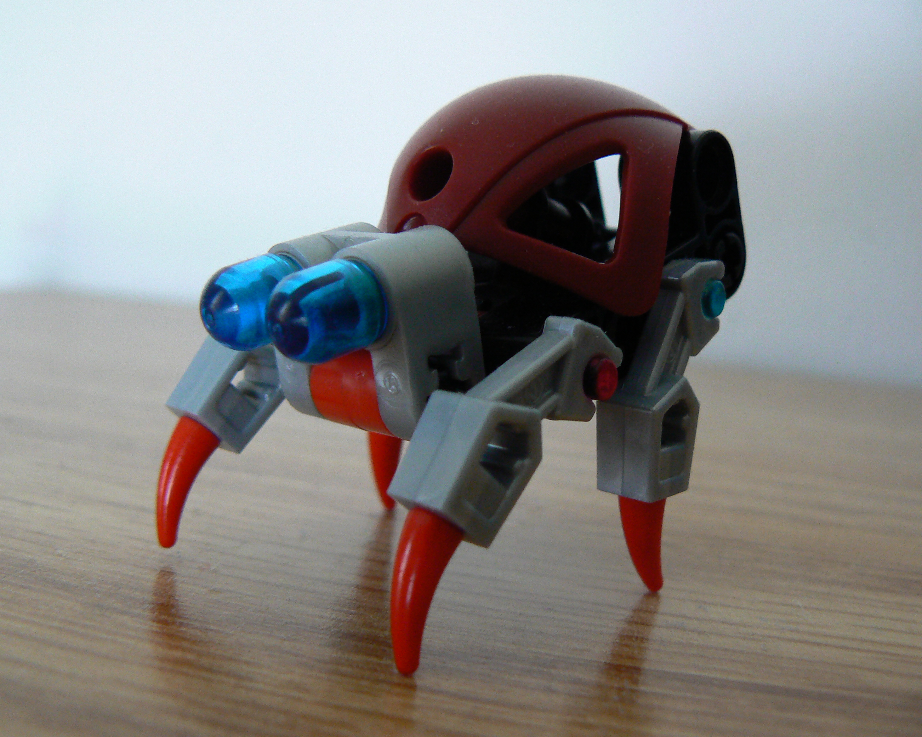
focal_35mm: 38
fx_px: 1037
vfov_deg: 39.2
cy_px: 364
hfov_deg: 47.9
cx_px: 426
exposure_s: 1/30
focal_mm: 6
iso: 200
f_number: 2.8
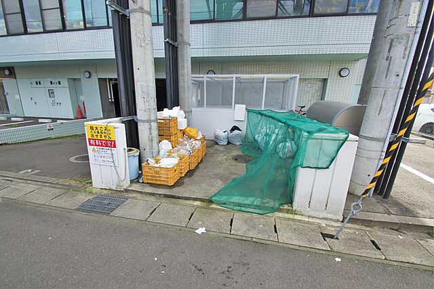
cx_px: 217
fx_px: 181
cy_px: 144
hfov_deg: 100.4
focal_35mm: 15
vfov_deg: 77.3
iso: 100
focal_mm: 10
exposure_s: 1/125
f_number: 6.3
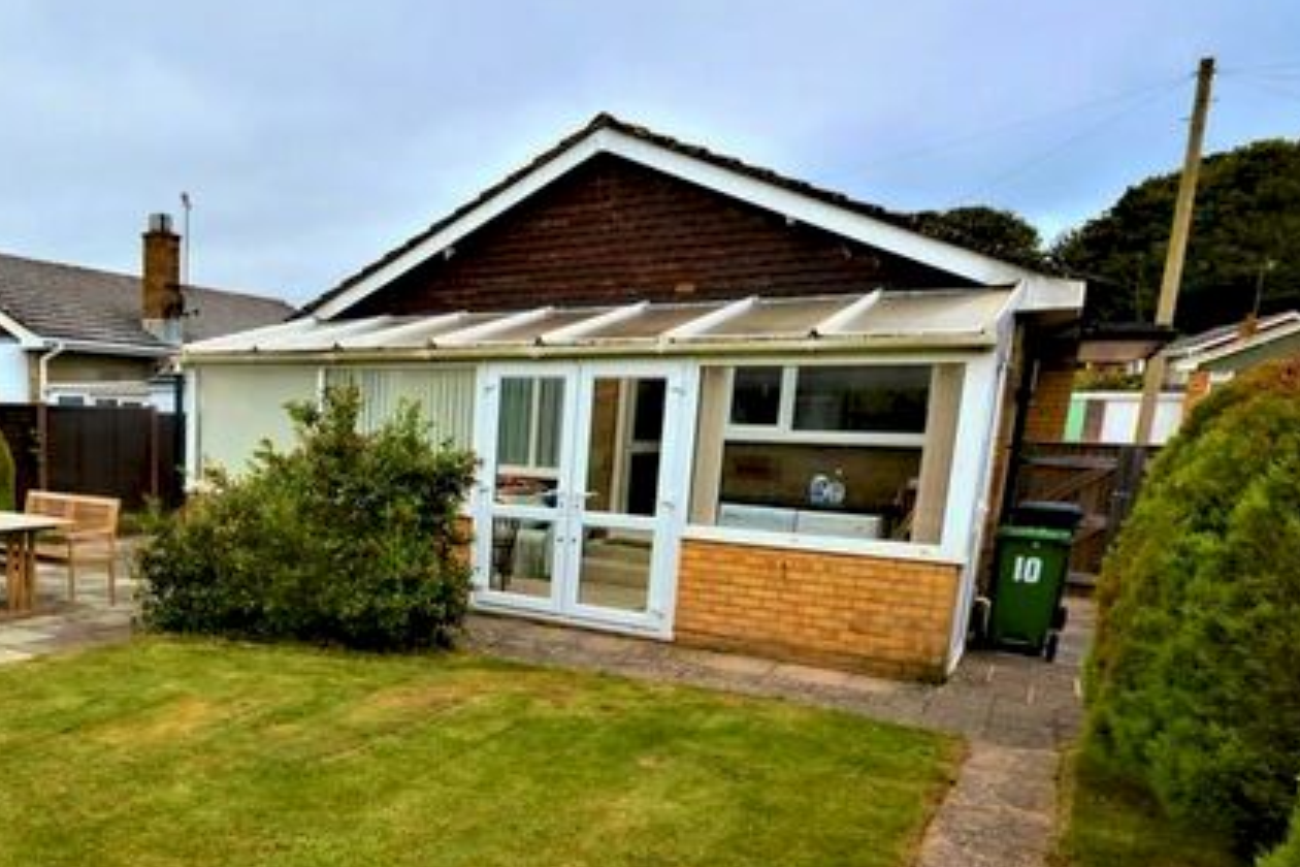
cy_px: 585
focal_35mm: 25
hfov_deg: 65.5
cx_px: 272
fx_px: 903
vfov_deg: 50.3
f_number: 11
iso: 400
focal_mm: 10
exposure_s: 1/400
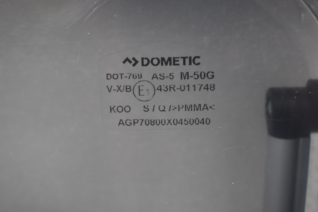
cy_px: 106
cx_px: 159
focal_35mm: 46
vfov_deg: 28.9
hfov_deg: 42.3
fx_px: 411
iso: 800
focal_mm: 31
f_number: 5.6
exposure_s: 1/60
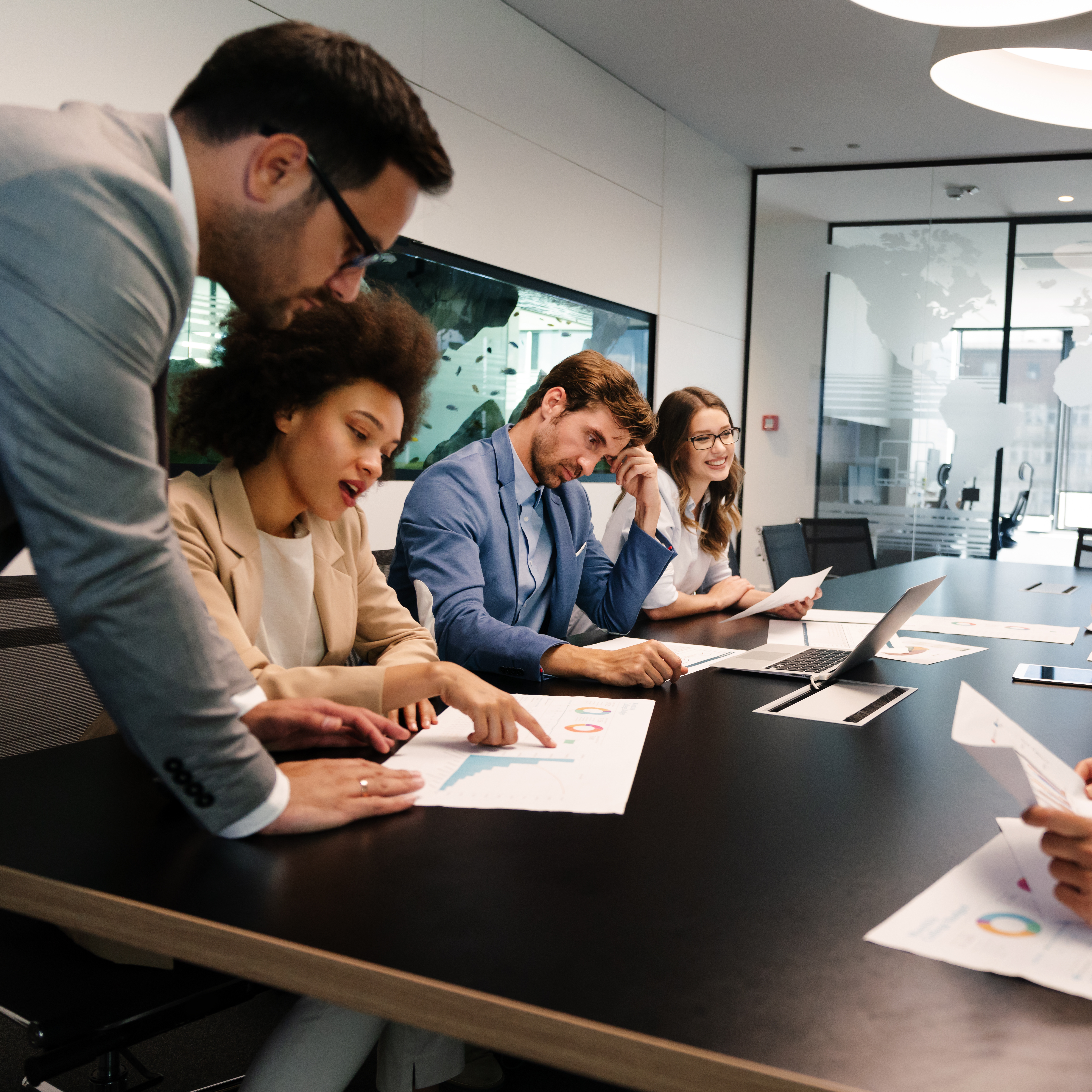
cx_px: 758
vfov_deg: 51.1
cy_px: 570
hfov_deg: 49.9
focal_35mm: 32
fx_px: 1142
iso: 1600
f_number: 2.8
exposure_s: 1/200
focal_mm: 24
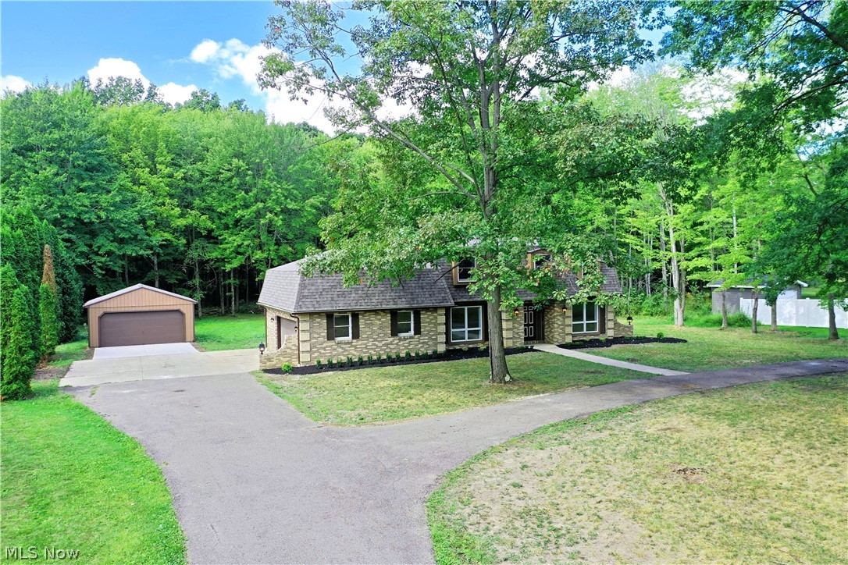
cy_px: 282
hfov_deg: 65.5
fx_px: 660
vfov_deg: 46.4
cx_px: 424
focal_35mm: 28
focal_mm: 10.26
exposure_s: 1/80
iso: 100
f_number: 3.5
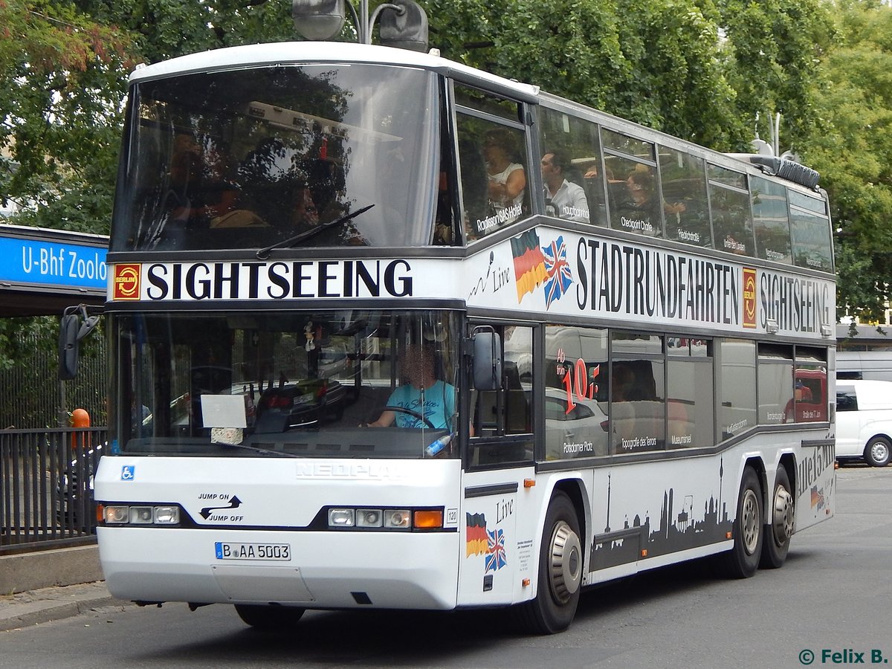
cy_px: 334
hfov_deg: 28.2
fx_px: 1778
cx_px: 446
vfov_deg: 21.3
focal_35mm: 69
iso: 125
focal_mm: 12.3
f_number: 4.1
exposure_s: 1/160
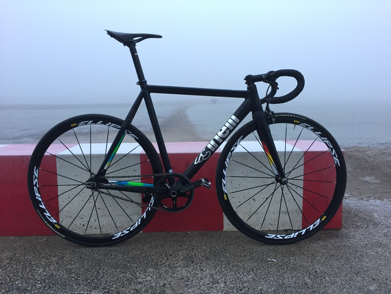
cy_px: 147
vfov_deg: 48.2
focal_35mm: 29
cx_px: 196
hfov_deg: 61.7
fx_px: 328
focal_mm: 4.15
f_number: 2.2
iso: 125
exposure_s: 1/33
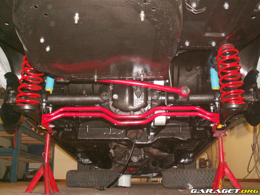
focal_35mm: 35
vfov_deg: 40.7
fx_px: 263
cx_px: 130
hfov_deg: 52.6
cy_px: 98
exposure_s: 1/40
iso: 160
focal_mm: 5.86
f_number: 2.8
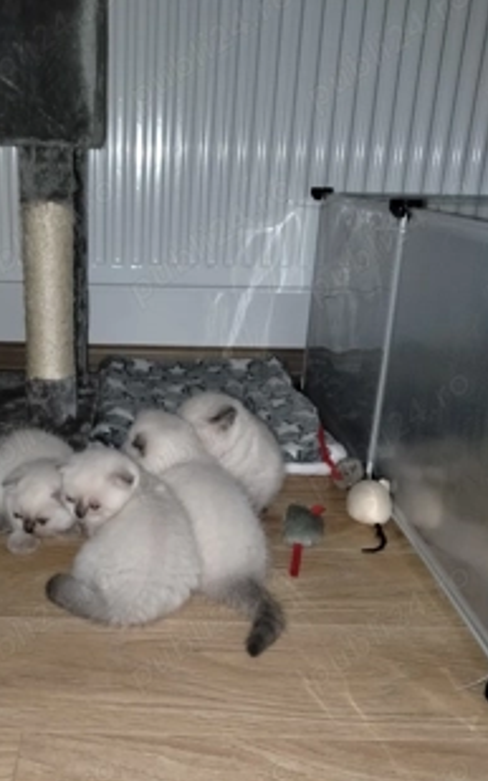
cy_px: 475
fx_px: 788
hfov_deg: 33.7
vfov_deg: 52.3
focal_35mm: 37
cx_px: 121
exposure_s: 1/25
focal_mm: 4.05
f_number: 1.8
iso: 2975
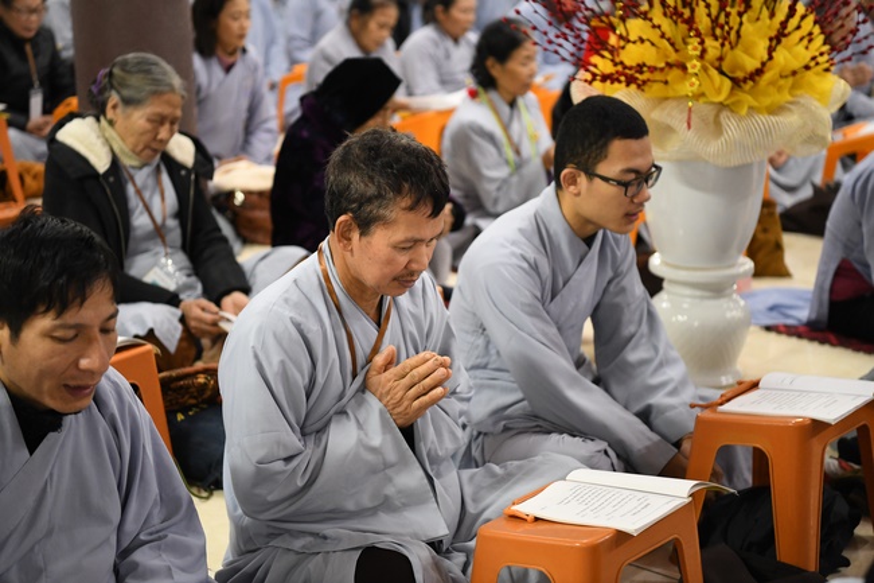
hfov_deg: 28.9
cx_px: 437
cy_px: 292
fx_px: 1699
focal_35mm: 70
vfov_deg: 19.4
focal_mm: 70
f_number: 2.8
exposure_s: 1/100
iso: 4000
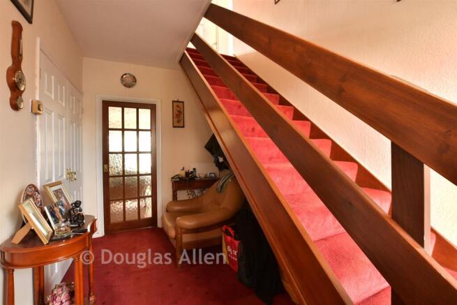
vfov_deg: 77.4
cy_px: 152
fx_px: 190
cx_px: 228
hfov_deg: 100.4
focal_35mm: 15
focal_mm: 10
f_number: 8
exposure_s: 1.7
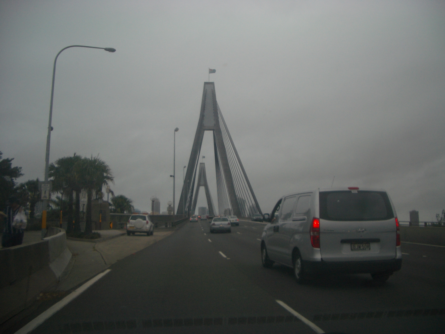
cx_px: 222
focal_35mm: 35
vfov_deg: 40.7
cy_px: 167
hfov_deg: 52.6
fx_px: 450
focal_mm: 5.8
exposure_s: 1/160
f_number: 2.6
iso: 50
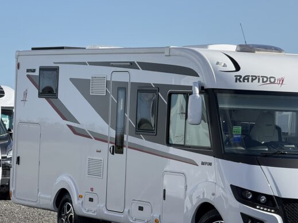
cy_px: 150
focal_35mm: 185
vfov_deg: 8.0
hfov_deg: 10.7
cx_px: 202
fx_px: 1592
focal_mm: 15.66
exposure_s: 1/1613
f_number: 2.8
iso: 50
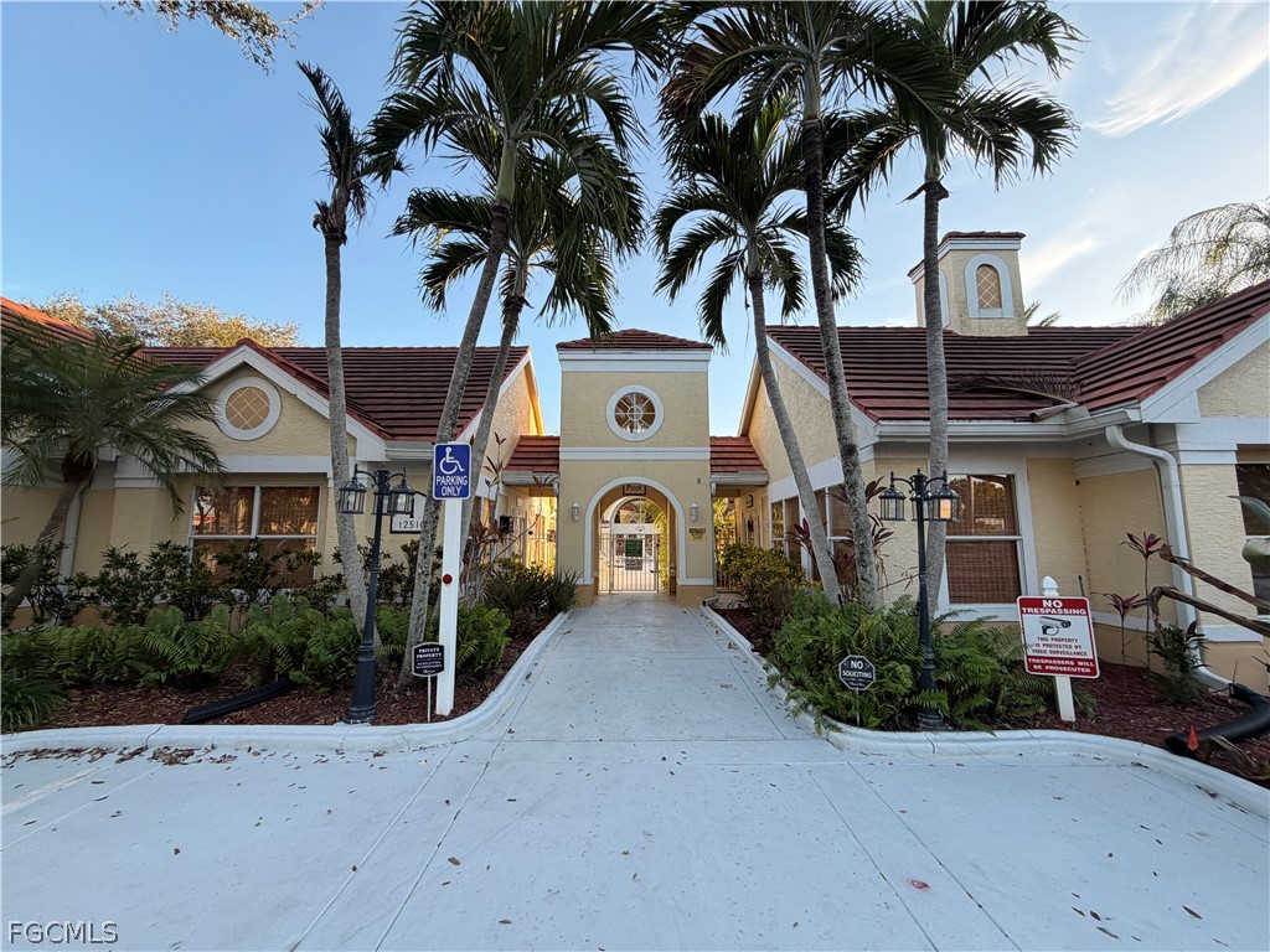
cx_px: 635
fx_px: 514
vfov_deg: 85.7
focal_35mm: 14
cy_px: 476
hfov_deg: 102.1
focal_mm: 2.22
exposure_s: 1/195
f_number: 2.2
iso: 50
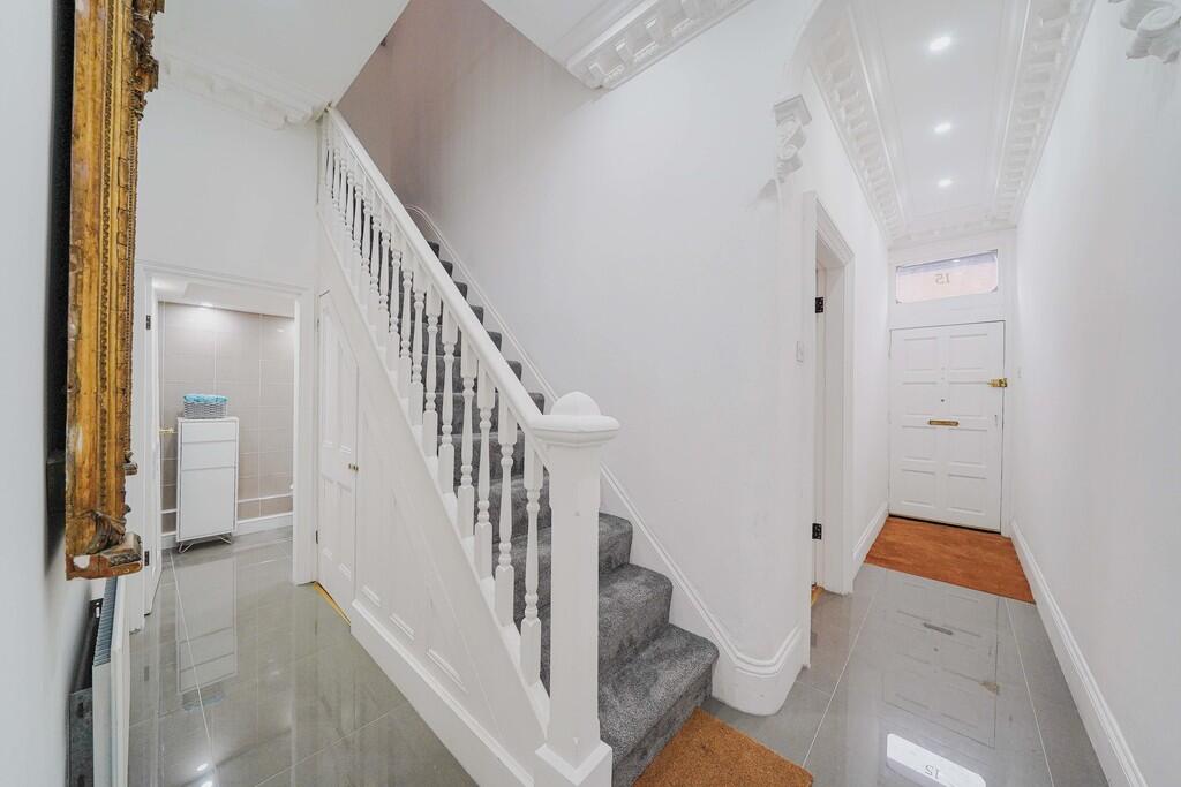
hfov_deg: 112.6
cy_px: 394
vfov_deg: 90.0
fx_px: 394
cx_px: 590
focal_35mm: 12
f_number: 4.5
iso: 500
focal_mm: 12
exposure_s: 1/60
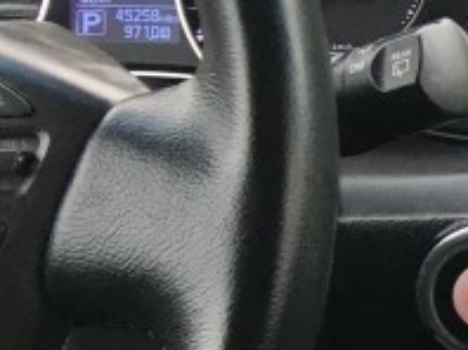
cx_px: 1208
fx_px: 2026
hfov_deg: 10.7
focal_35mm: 150
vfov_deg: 9.9
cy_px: 239
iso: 40
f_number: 2.2
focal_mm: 4.15
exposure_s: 1/30
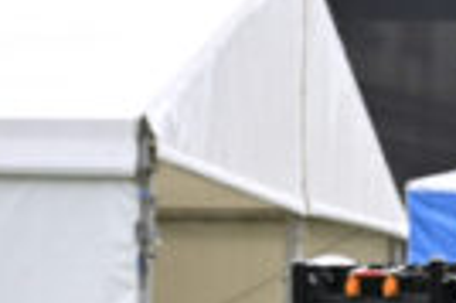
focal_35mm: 299
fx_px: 3783
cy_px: 577
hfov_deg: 6.8
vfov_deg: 4.5
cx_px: 558
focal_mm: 39
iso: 400
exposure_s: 1/1000
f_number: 5
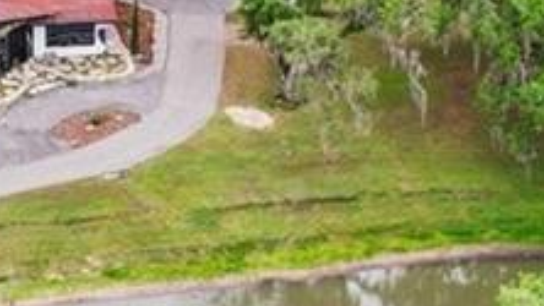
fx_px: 2395
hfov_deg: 12.8
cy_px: 203
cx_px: 10
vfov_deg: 7.3
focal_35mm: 166
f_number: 2.8
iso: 150
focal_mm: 8.4
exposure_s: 1/1000
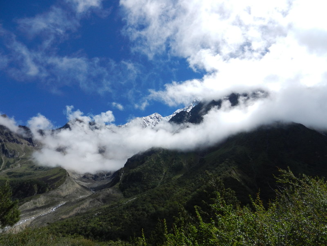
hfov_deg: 69.4
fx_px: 236
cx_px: 164
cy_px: 123
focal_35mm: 25
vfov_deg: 54.9
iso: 160
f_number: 7
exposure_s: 1/640
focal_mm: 4.5
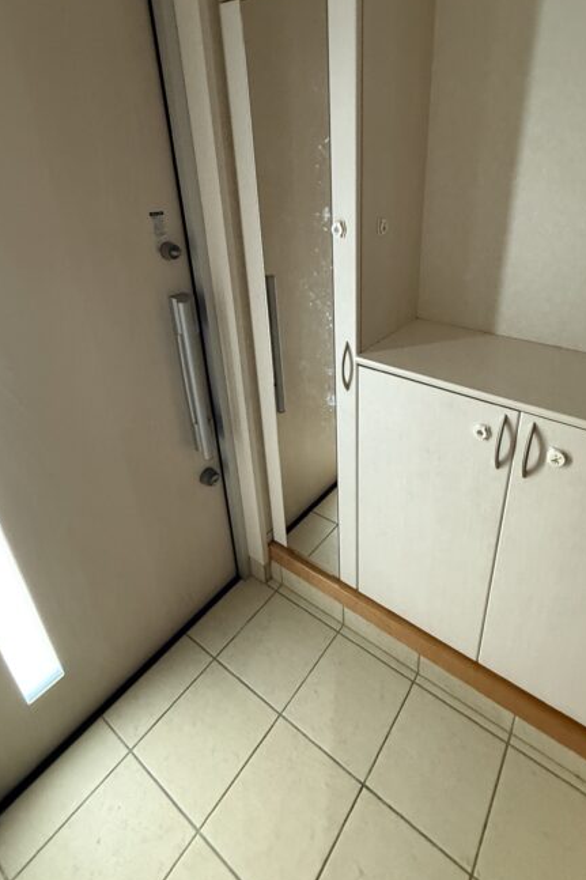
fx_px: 440
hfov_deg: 66.5
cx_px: 359
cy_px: 354
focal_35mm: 18
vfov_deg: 88.9
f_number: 2.2
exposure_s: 1/60
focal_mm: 2.22
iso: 640
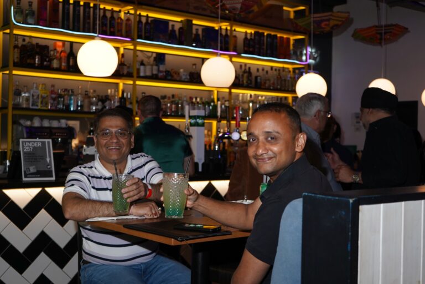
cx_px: 212
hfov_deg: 41.1
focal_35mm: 48
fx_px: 567
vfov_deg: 28.1
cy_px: 142
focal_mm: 48
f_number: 4.5
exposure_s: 1/200
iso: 1250
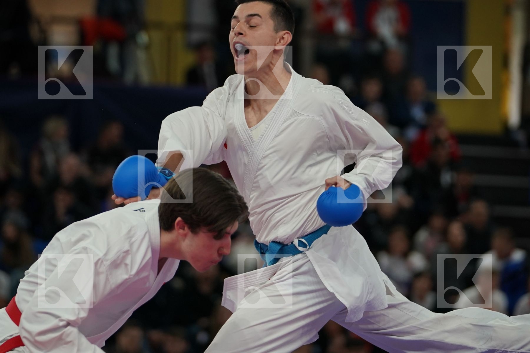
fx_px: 3312
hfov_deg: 9.1
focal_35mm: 225
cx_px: 265
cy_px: 176
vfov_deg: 6.1
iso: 1250
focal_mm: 150
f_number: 2.8
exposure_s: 1/1000
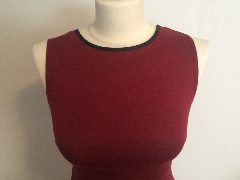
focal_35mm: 29
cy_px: 90
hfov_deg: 61.7
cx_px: 120
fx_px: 201
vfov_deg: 48.2
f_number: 2.2
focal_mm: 4.15
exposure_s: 1/33
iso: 320
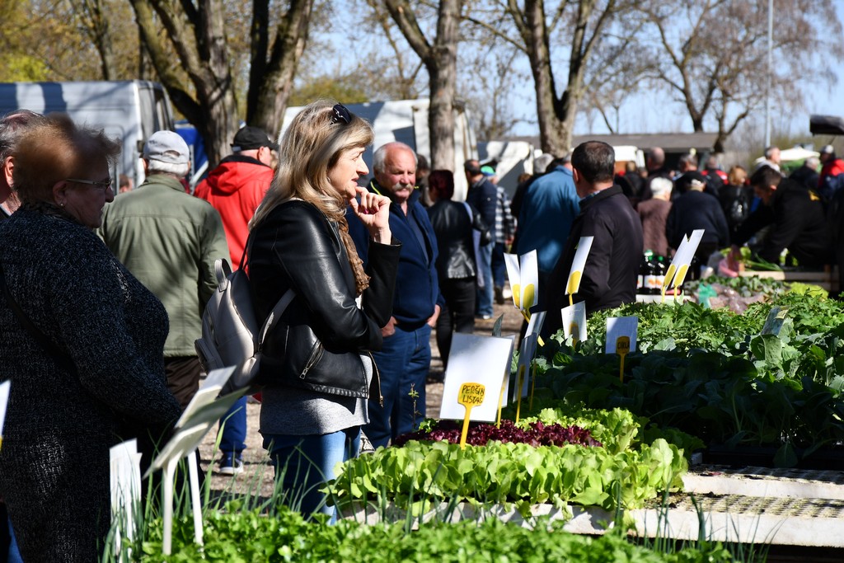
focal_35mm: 127
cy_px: 282
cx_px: 422
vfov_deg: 10.8
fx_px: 2978
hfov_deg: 16.1
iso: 200
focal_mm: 85
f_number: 7.1
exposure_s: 1/500
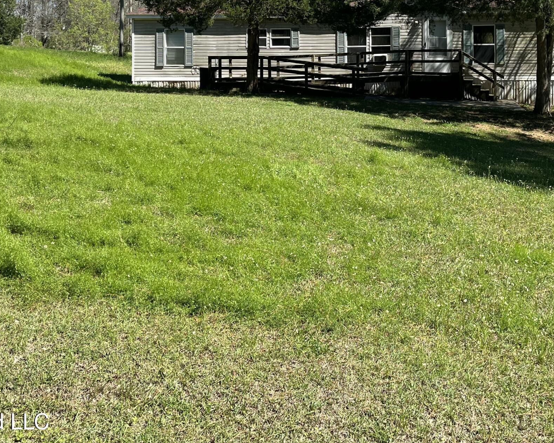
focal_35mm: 48
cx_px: 341
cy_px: 65
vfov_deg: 30.4
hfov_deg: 38.6
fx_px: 787
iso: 50
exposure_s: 1/1992
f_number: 1.6
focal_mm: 5.1
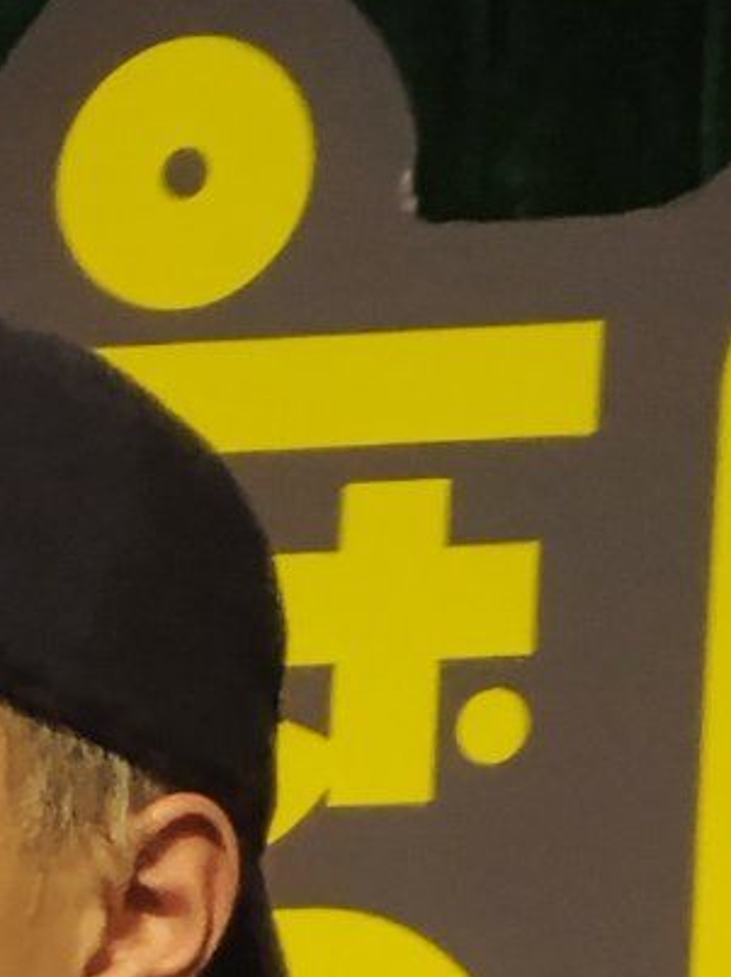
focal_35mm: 816
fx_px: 23000
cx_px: -1729
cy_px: 2162
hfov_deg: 1.8
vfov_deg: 2.4
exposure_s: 1/33.3
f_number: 4.1
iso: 510
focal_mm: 22
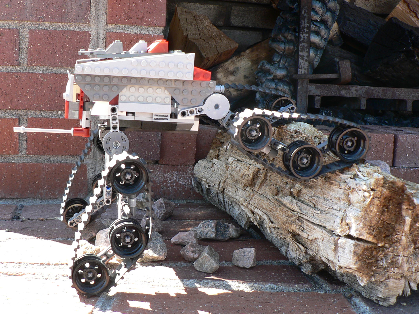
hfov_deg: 42.0
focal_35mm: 45
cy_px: 155
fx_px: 545
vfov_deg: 32.2
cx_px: 178
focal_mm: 6.1
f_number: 3.6
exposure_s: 1/80
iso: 80
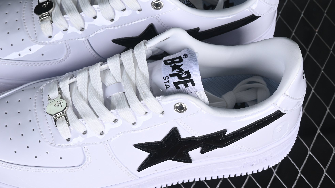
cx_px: 131
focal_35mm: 111
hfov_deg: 19.3
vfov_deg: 10.9
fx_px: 986
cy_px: 73
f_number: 8
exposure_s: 1/60
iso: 160
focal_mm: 50
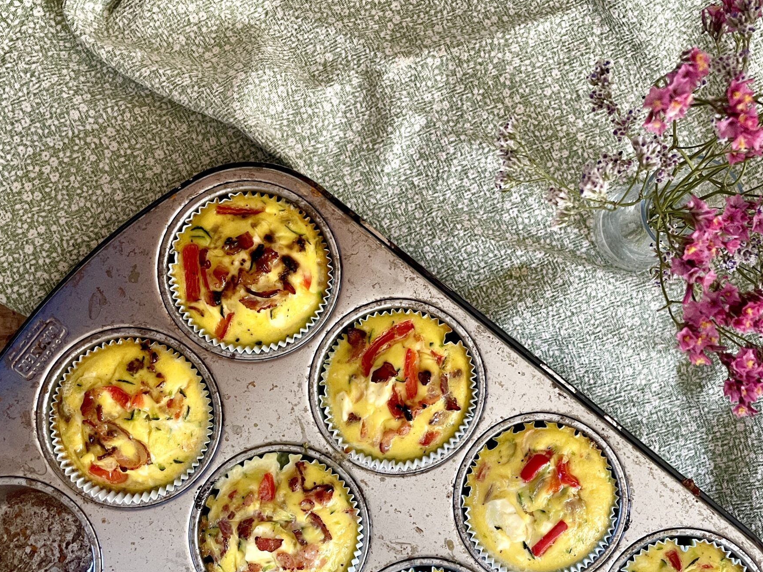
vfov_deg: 37.7
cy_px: 305
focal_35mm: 38
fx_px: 838
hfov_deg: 48.4
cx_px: 484
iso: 125
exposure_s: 1/62
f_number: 1.6
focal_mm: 4.2
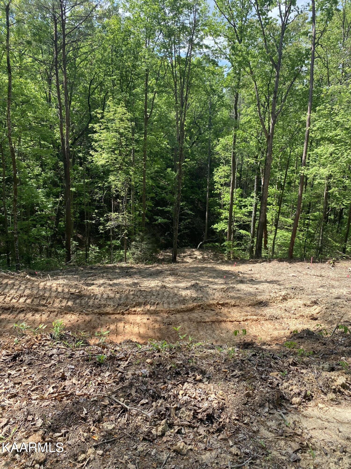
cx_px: 176
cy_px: 234
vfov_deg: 67.3
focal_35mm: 26
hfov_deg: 53.1
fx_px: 352
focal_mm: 4.25
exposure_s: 1/637
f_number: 1.8
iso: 32
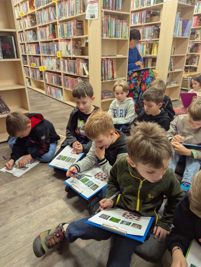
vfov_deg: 71.5
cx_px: 100
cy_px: 134
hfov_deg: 56.9
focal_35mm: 24
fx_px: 185
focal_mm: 6.81
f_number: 1.85
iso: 861
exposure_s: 1/184
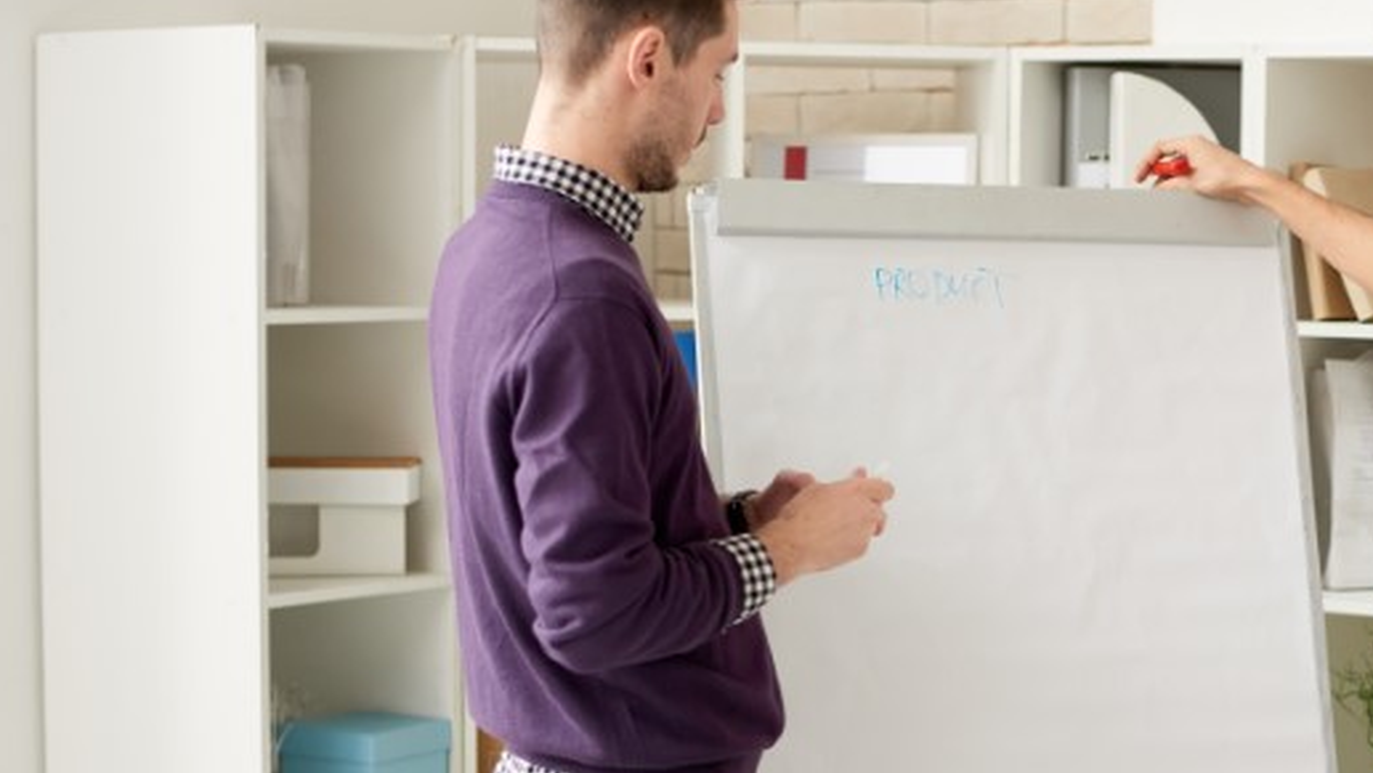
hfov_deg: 22.5
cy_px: 571
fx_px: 3423
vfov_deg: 12.8
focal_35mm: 94
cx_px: 985
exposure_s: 1/160
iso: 500
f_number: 2.5
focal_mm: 58
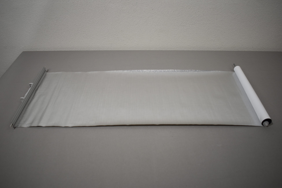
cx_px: 141
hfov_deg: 59.5
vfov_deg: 41.7
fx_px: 247
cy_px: 94
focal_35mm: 32
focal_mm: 21
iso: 450
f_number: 3.8
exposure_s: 1/250
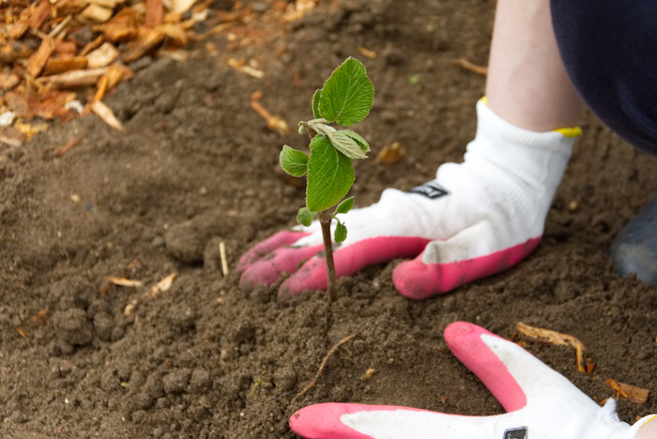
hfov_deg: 20.6
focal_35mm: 99
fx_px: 1807
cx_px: 328
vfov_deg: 13.8
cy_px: 220
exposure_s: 1/500
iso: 500
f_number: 5.6
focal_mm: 66
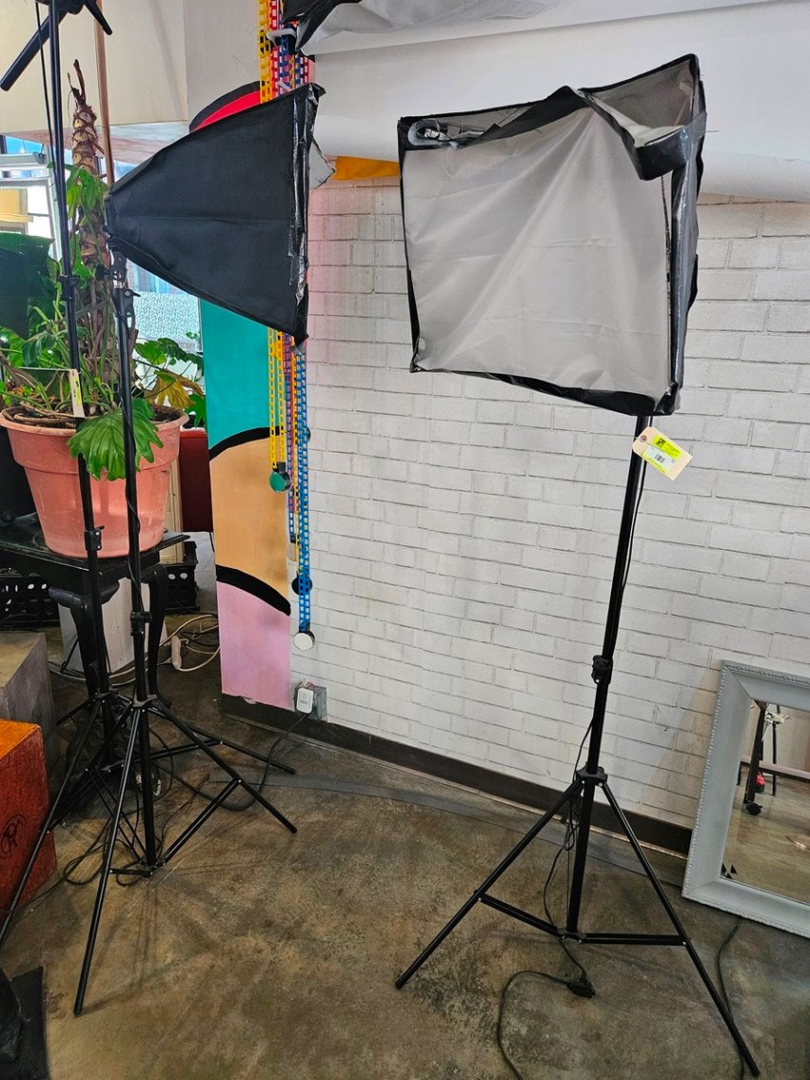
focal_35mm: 23
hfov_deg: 58.9
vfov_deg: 73.9
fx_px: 718
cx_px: 405
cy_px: 540
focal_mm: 5.4
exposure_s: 1/120
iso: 500
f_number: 1.8
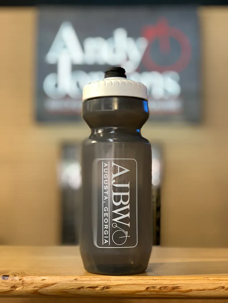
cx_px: 114
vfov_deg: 36.8
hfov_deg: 28.0
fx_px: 456
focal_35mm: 52
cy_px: 152
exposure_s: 1/60
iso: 160
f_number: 2.4
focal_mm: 6
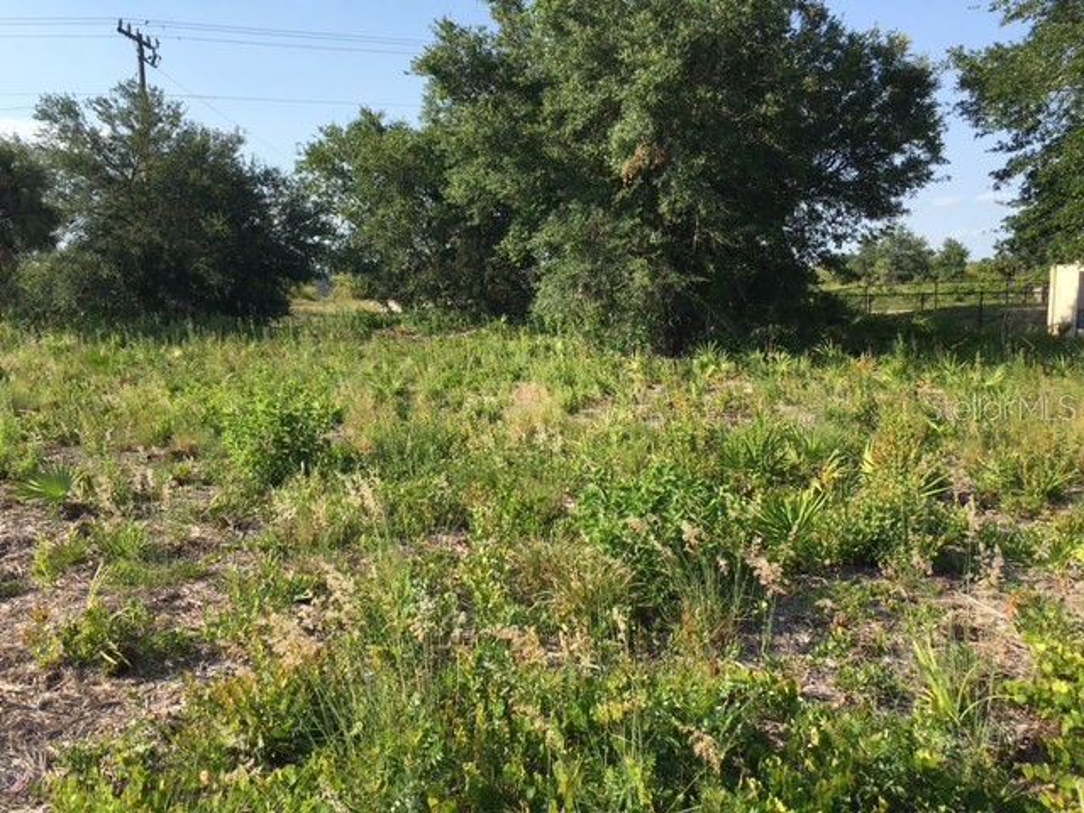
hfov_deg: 61.7
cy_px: 406
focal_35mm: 29
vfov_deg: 48.2
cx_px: 542
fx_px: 908
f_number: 2.2
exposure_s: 1/855
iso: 25
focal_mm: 4.15
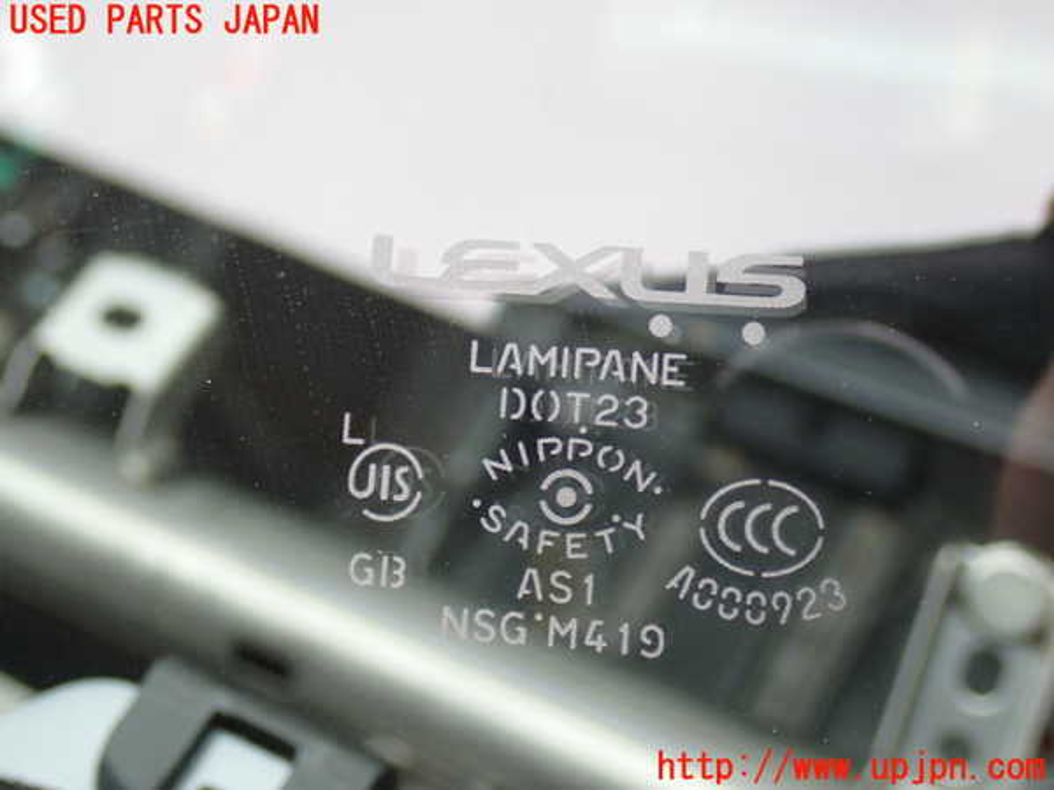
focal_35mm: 58
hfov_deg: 33.2
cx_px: 527
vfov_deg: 25.2
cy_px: 395
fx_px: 1766
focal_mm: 10.35
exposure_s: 1/60
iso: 200
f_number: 3.5
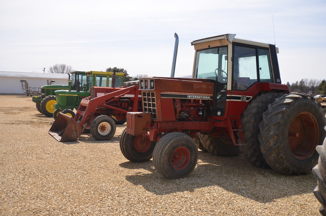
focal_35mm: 36
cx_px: 163
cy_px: 108
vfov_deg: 36.7
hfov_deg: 53.2
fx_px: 325
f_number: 9
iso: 100
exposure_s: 1/200
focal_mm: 24
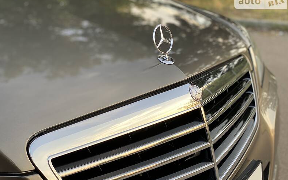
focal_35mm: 56
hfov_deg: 36.3
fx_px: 440
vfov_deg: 23.1
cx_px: 146
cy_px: 99
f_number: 2
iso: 40
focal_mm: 6
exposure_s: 1/122
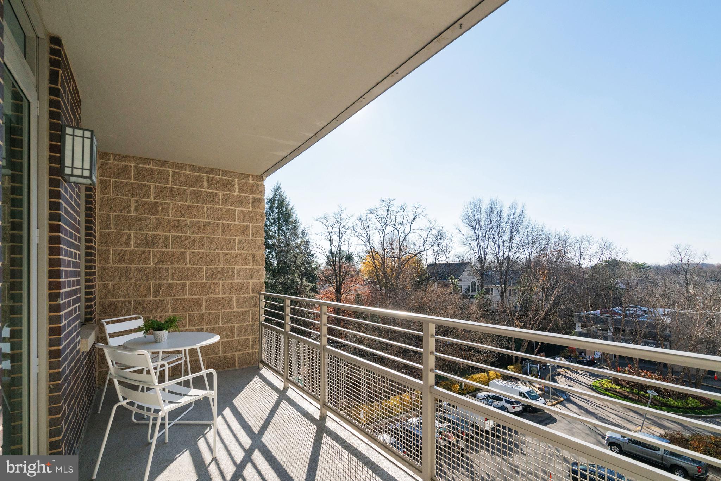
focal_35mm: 16
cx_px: 360
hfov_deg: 96.7
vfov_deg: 73.8
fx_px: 320
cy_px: 240
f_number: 8
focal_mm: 16
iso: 1250
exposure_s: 1/1600
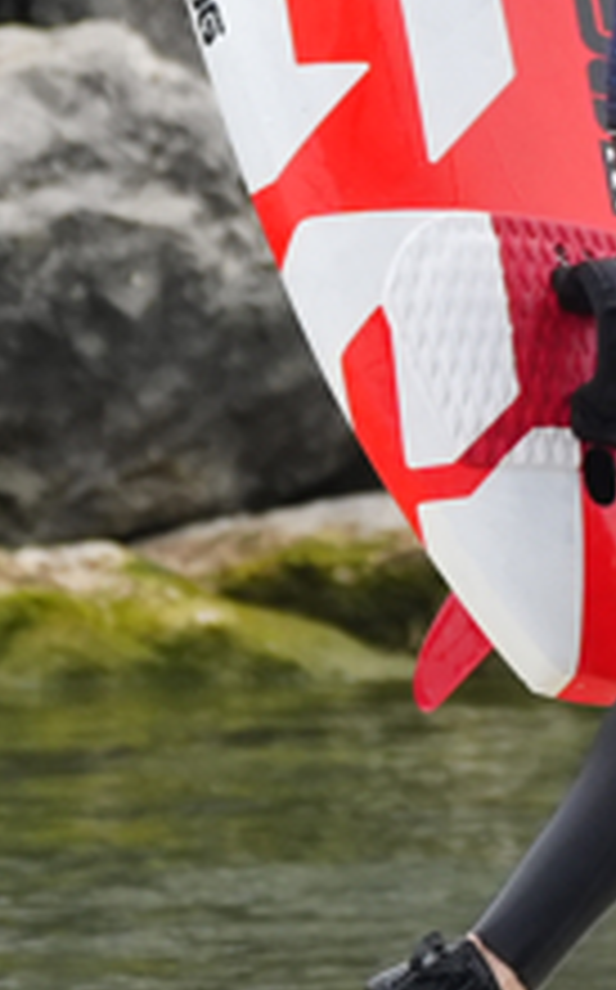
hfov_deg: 1.3
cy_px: -531
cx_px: 1043
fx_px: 28009
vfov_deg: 2.0
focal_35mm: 1040
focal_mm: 187
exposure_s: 1/1600
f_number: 5.6
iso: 1000
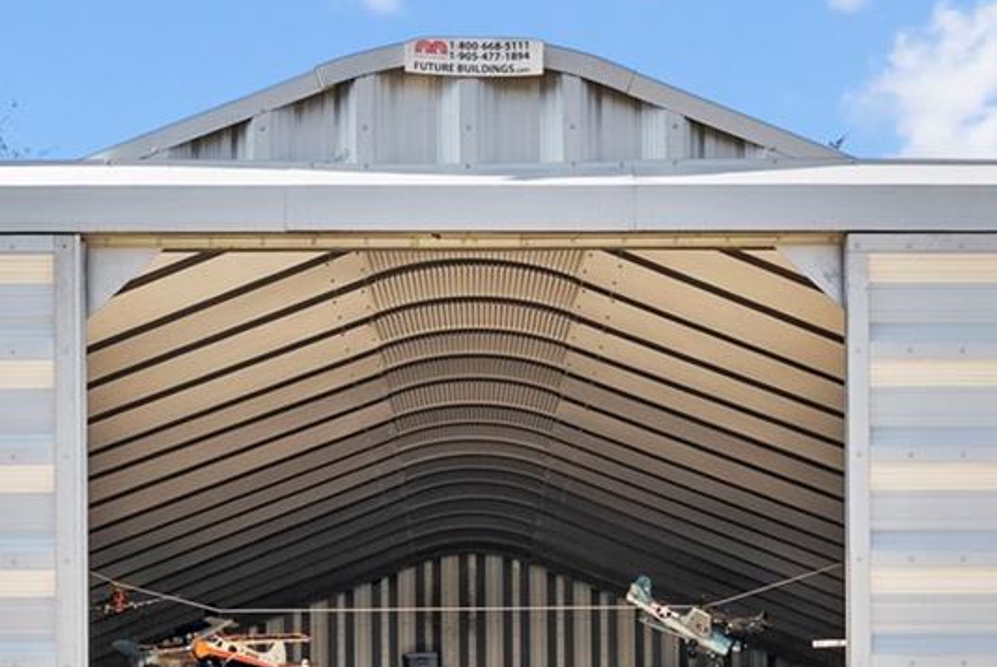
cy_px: 733
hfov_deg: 28.5
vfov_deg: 18.5
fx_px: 1966
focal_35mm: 71
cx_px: 478
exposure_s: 1/20
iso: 160
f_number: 7.1
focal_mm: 18.5
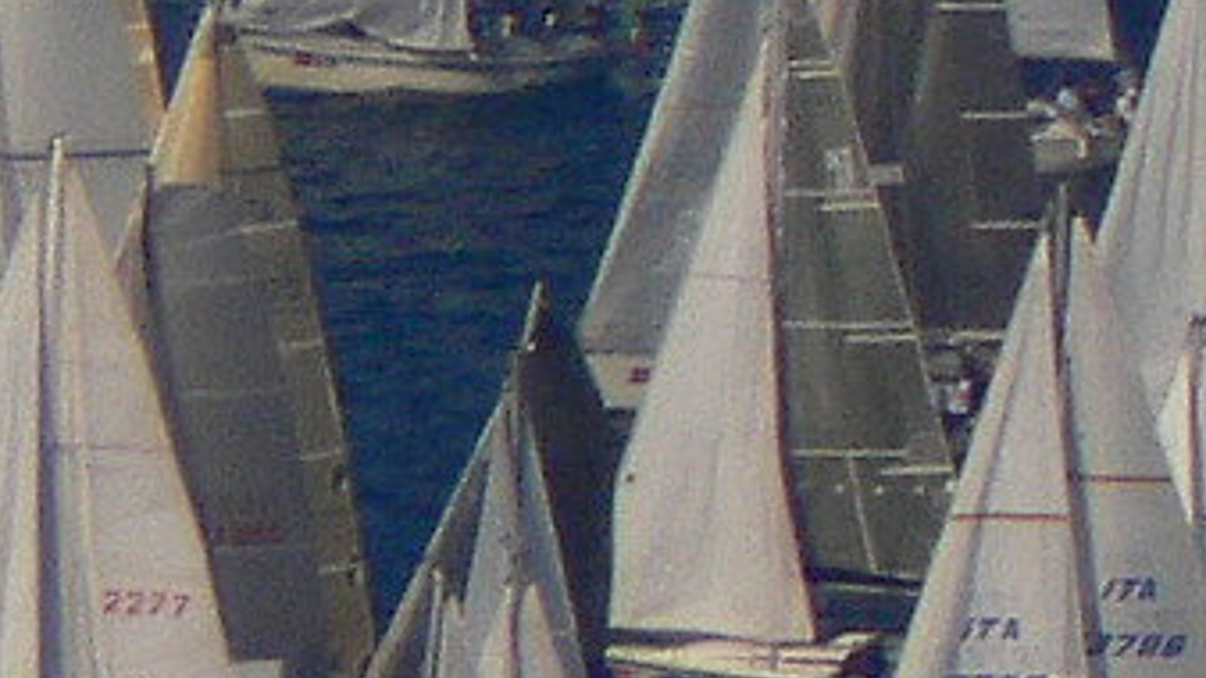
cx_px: 4210
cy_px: -1145
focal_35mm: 2582
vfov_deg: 0.5
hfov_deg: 0.8
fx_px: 82555
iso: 80
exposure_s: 1/800
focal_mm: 70.6
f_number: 5.6
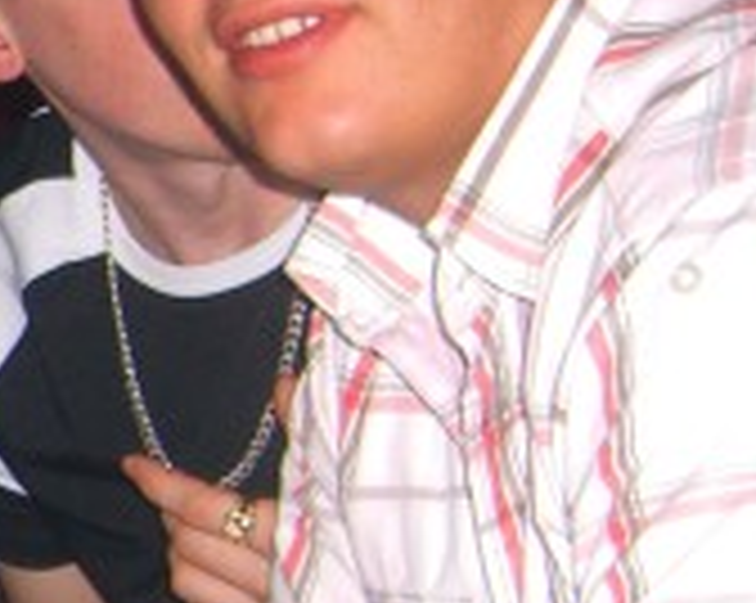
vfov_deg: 8.7
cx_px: -680
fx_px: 3956
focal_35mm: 177
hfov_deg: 10.2
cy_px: 500
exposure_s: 1/60
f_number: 2.8
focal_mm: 7.9
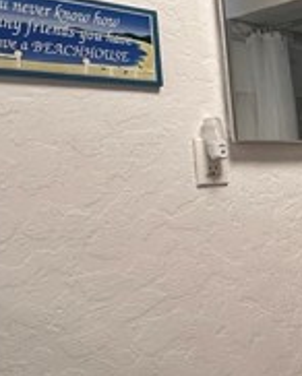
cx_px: 577
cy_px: 202
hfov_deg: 20.0
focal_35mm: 48
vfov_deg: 38.7
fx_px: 535
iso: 250
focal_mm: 2.22
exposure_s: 1/120
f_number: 2.2
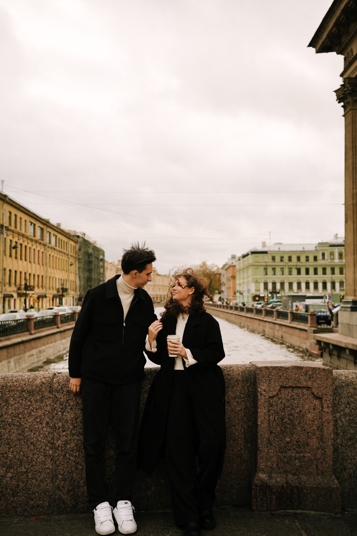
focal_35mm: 35
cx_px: 178
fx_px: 521
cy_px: 268
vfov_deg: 54.4
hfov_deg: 37.9
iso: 100
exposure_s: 1/640
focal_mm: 35
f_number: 2.8
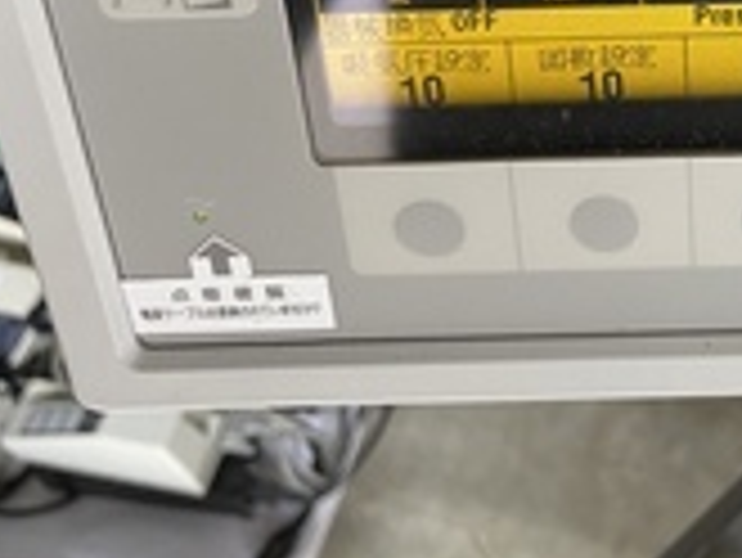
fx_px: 1351
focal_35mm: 63
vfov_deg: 21.7
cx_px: 791
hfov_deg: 28.3
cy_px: -104
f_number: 1.6
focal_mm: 4.2
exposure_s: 1/71
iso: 100
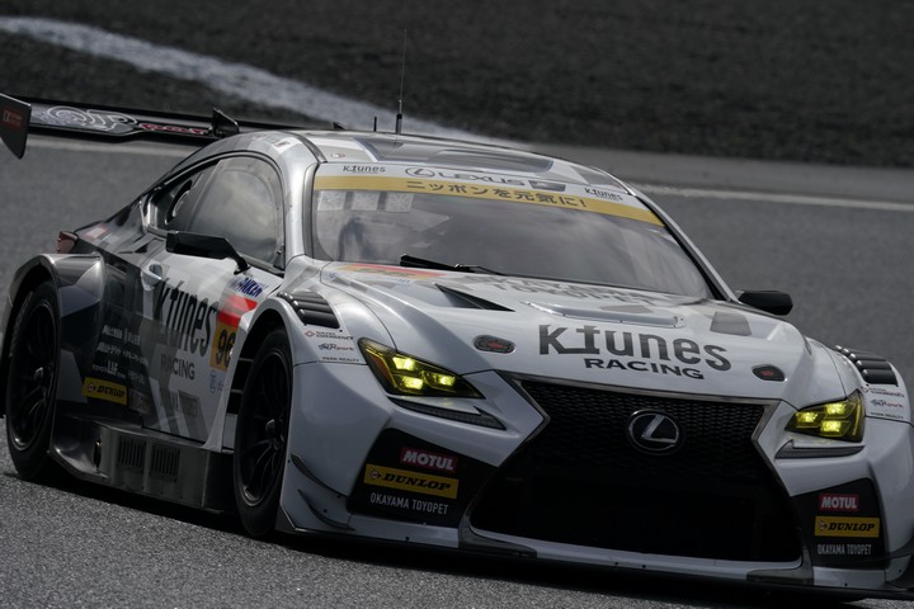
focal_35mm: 600
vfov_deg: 2.3
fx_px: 15232
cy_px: 304
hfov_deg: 3.4
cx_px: 457
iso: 200
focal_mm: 600
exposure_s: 1/800
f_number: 11
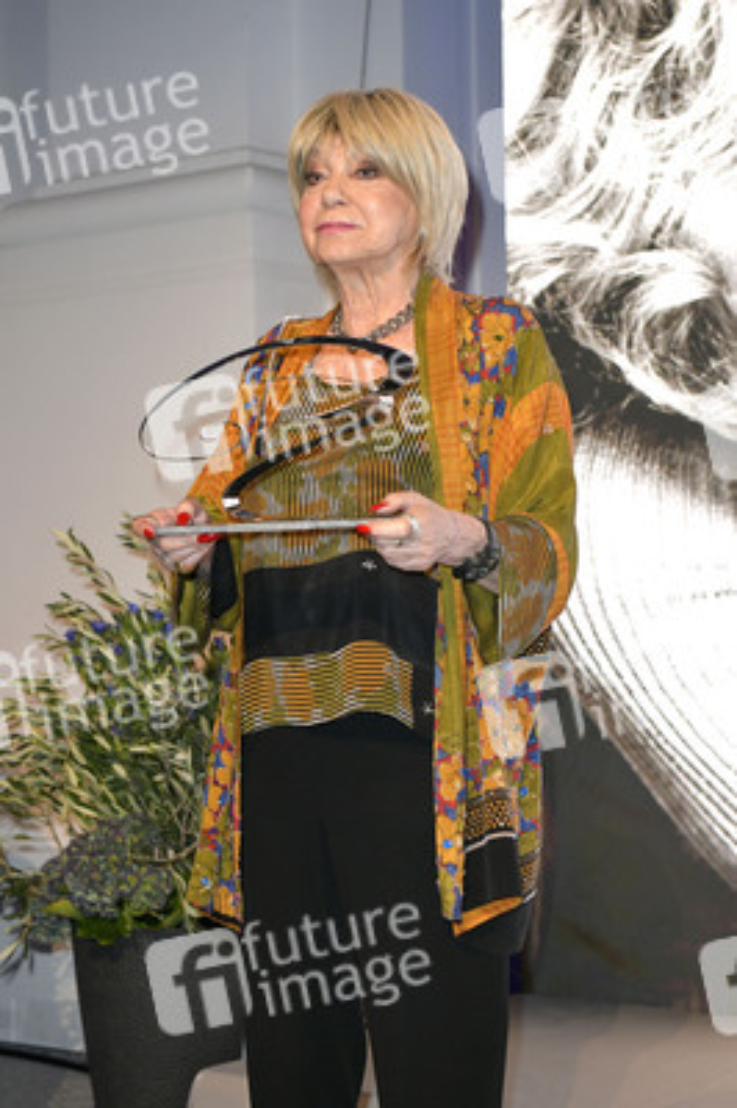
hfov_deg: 19.4
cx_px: 368
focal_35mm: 70
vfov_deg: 28.9
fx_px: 2153
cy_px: 554
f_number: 5.6
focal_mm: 70
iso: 1600
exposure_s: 1/250
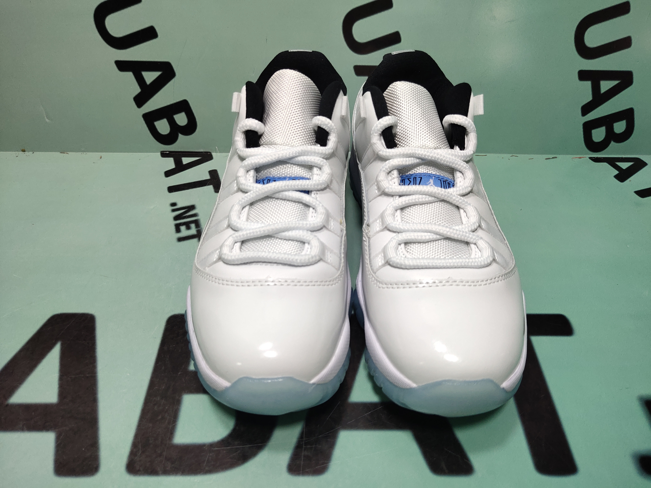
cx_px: 326
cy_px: 244
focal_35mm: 30
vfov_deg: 46.8
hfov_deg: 60.0
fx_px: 564
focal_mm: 4.35
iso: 68
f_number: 1.79
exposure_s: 1/100
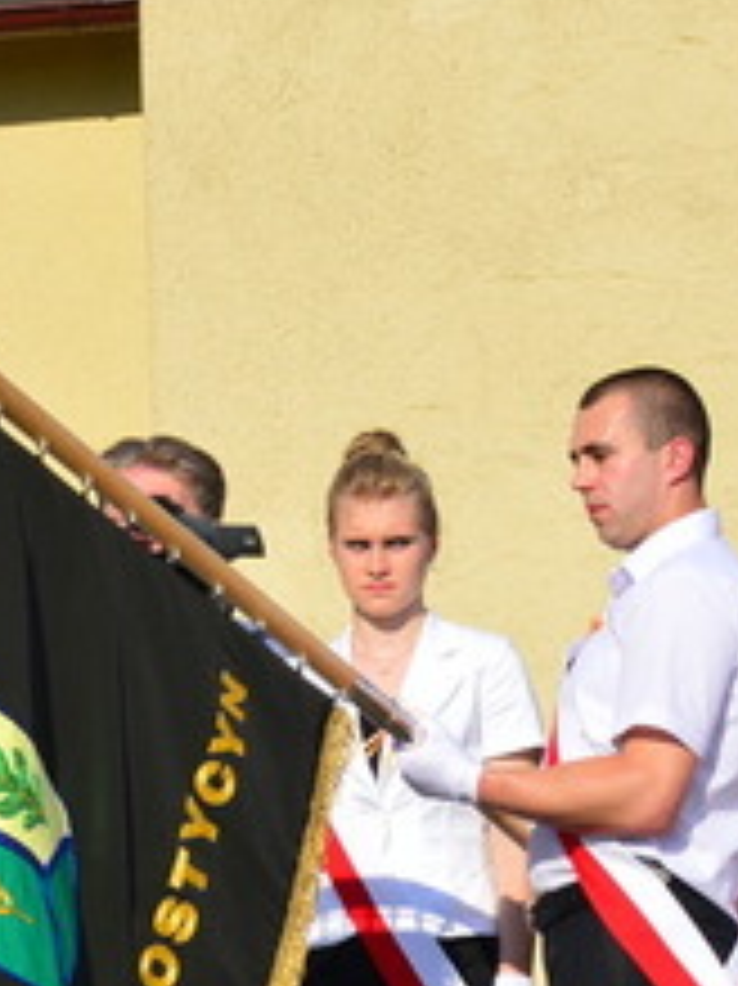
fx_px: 7711
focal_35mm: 271
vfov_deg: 7.3
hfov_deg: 5.5
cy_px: 774
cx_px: 166
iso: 100
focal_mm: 58
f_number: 10
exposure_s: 1/200
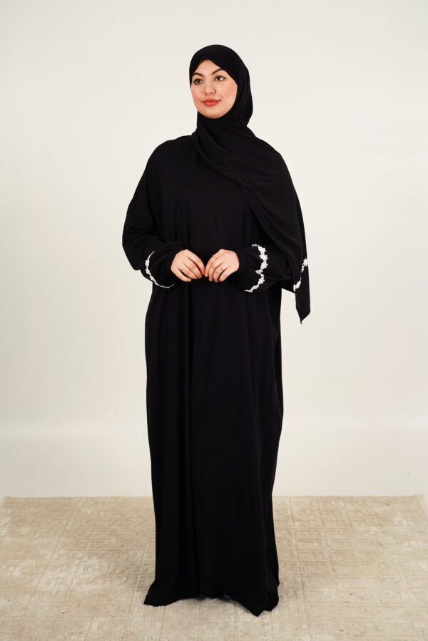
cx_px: 214
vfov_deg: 41.1
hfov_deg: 28.1
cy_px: 320
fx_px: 856
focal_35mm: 48
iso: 250
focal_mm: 48
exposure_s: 1/125
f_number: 4
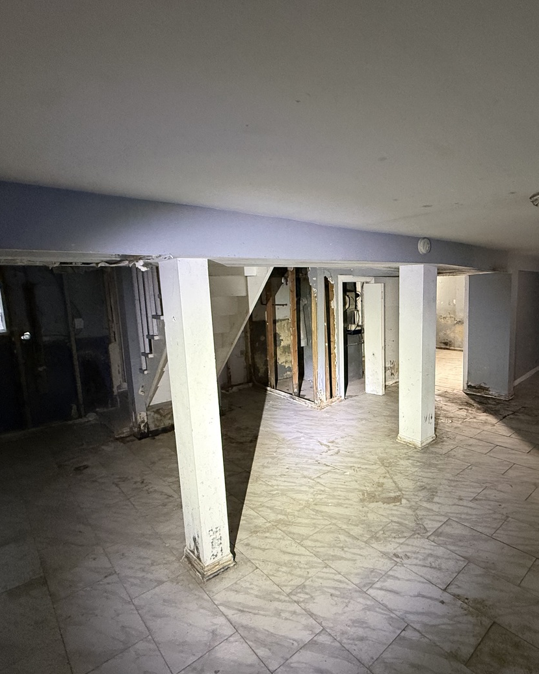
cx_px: 362
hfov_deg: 68.7
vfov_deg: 83.3
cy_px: 340
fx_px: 379
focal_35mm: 19
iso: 500
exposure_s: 1/60
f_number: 2.2
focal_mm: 2.22
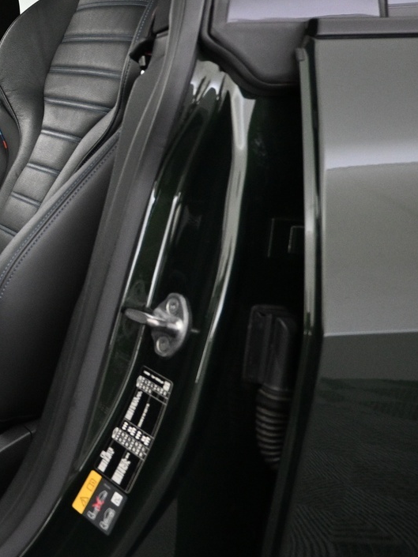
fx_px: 853
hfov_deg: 22.3
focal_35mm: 53
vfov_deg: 35.7
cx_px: -220
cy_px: 167
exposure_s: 1/30
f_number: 3.5
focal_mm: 16
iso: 1600
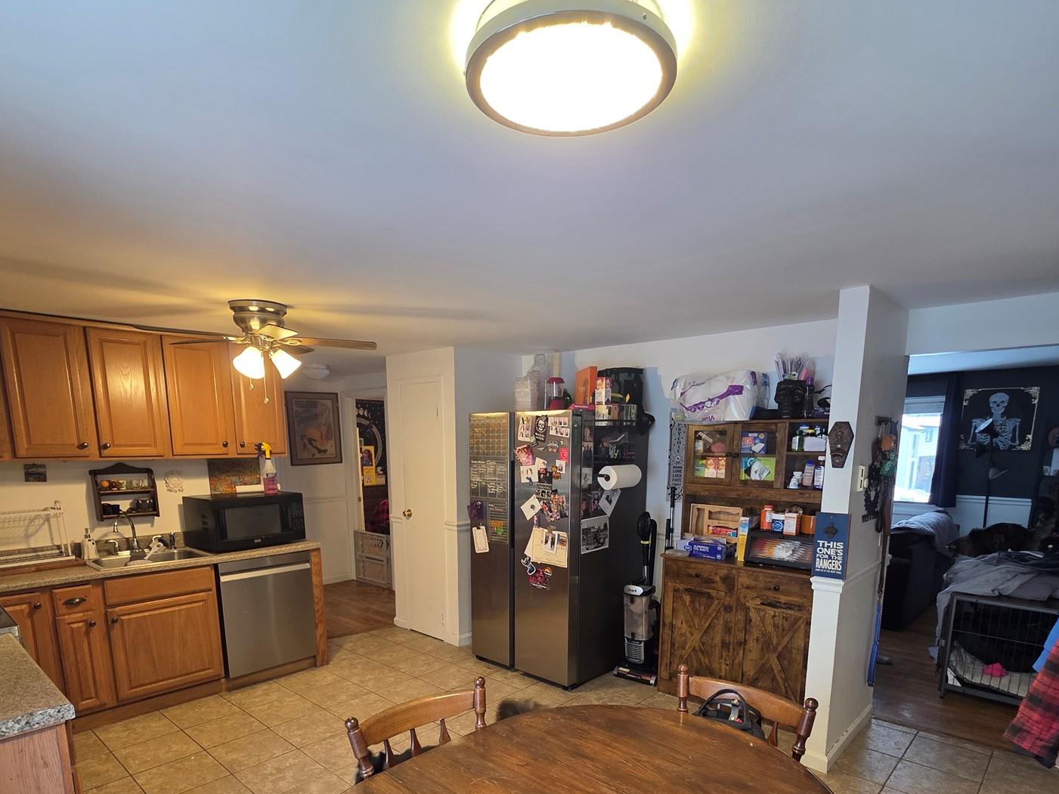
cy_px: 560
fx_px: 581
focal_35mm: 19
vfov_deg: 65.9
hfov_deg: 84.7
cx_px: 538
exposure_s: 1/60
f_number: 1.9
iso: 200
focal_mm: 2.2
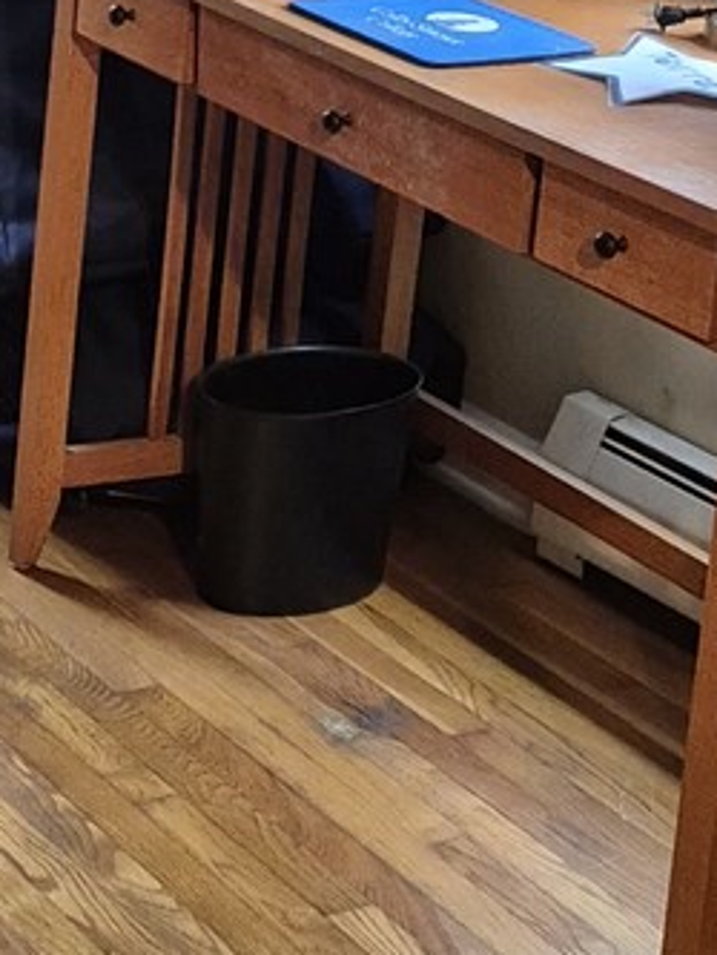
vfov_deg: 17.9
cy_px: -83
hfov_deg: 13.6
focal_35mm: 106
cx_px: -155
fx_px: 2926
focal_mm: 5.4
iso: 800
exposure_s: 1/60
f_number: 1.8
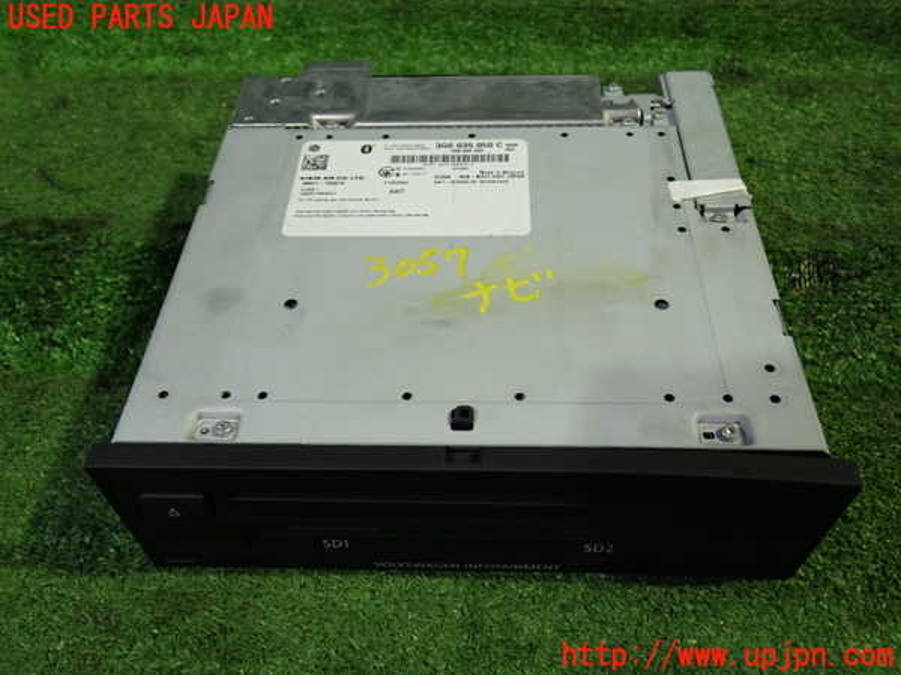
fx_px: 781
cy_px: 338
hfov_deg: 60.0
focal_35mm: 30
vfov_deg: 46.8
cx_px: 450
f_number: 2.3
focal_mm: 5.4
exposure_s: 1/30
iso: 250
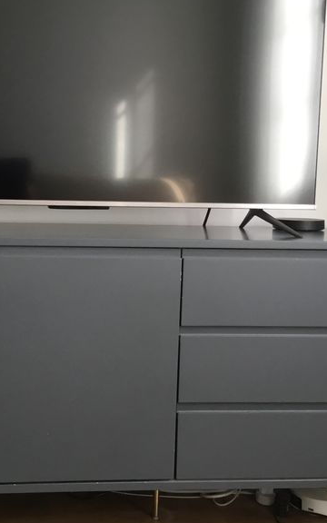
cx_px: 73
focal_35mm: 57
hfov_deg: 22.5
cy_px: 245
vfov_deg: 35.7
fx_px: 813
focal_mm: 3.3
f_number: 2.4
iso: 64
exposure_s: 1/33
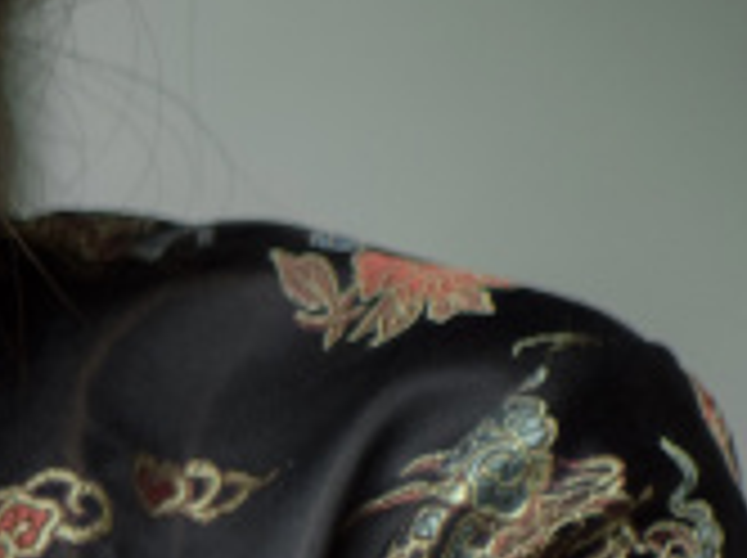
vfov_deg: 4.1
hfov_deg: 5.3
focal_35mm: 362
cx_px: -1076
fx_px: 7801
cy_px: 284
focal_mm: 25
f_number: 1.8
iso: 200
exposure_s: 1/400
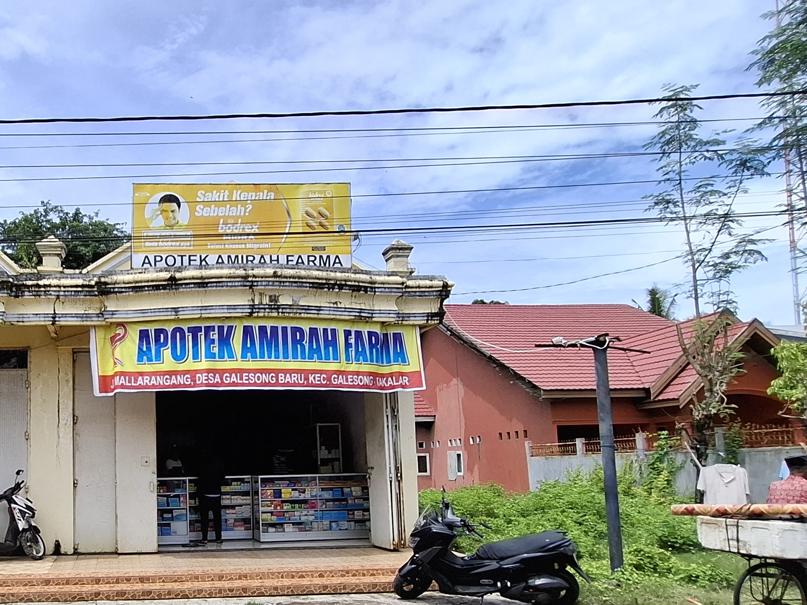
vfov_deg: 50.1
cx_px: 160
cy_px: 419
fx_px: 629
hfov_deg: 60.1
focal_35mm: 27
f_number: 2.2
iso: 40
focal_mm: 1.74
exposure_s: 1/1062
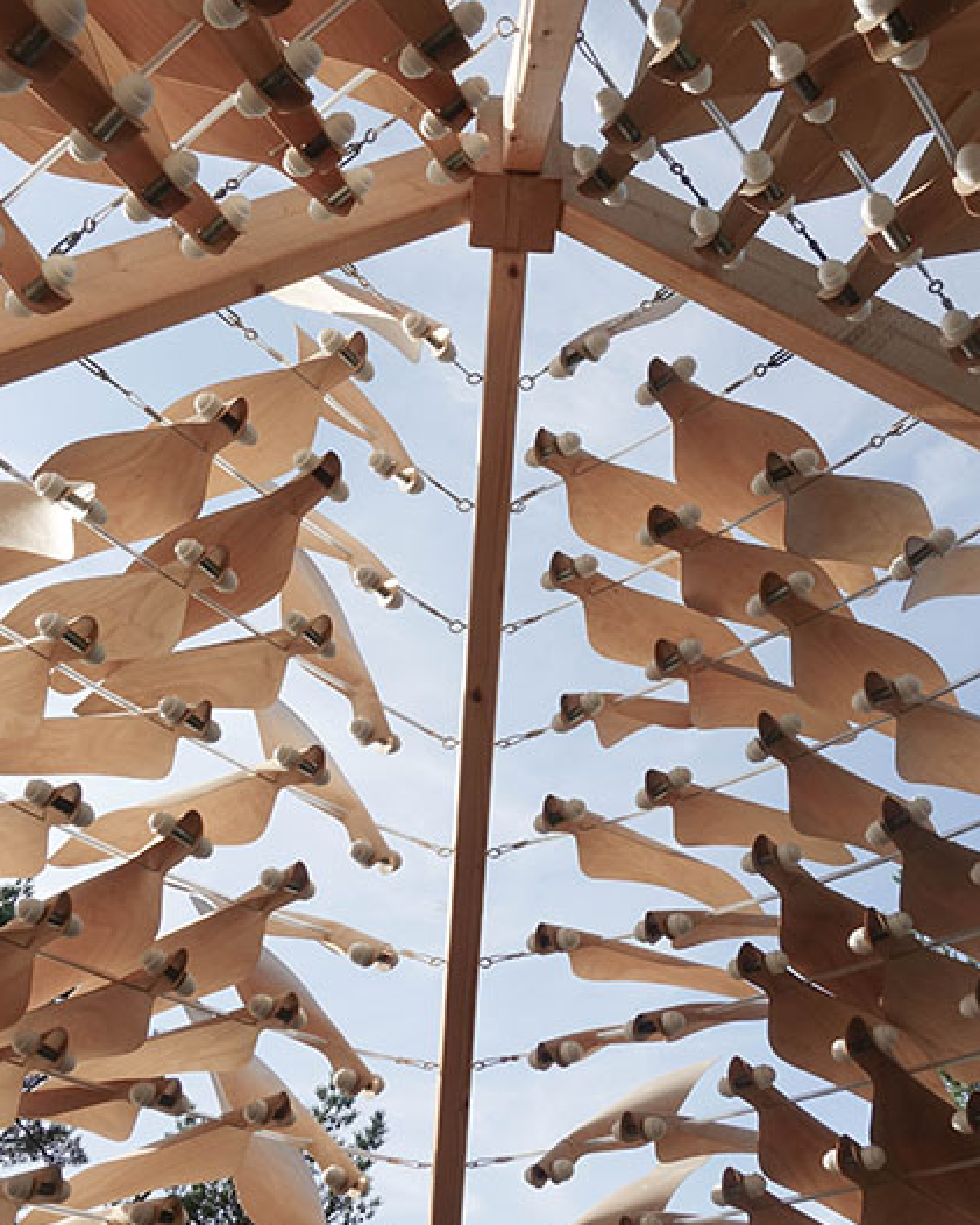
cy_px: 609
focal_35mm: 35
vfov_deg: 51.5
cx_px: 538
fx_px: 1269
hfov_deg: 42.2
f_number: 5.6
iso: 125
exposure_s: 1/500
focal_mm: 8.8
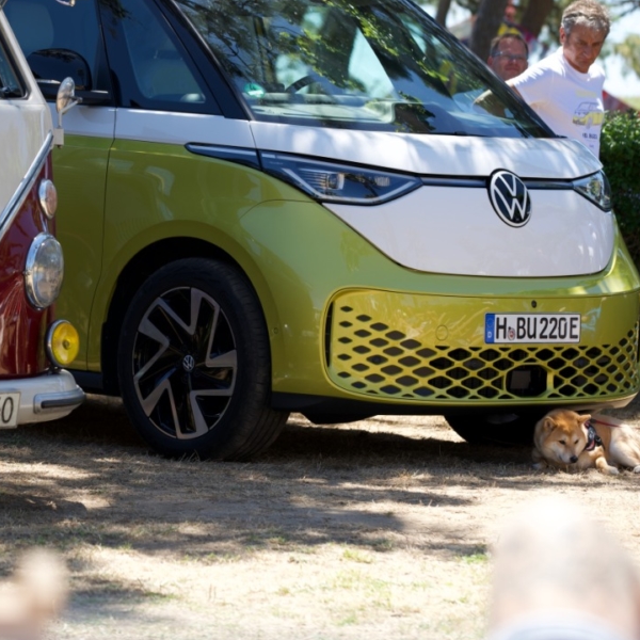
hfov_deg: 9.4
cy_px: 273
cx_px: 155
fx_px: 3891
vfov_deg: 9.4
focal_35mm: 186
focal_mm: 123
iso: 100
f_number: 4.5
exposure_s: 1/250
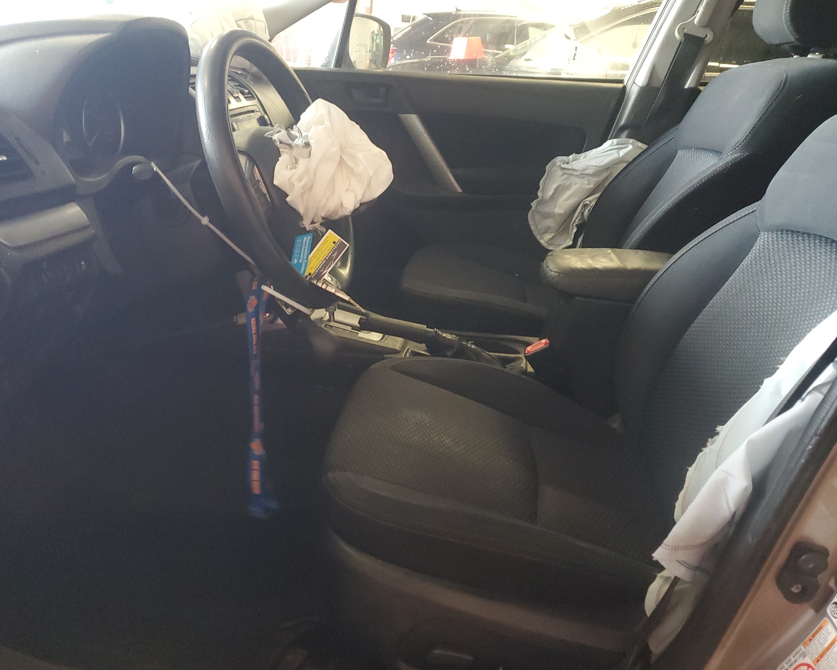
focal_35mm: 28
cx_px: 376
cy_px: 334
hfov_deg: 62.1
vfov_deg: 51.5
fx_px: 694
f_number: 1.5
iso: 346
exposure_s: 1/15
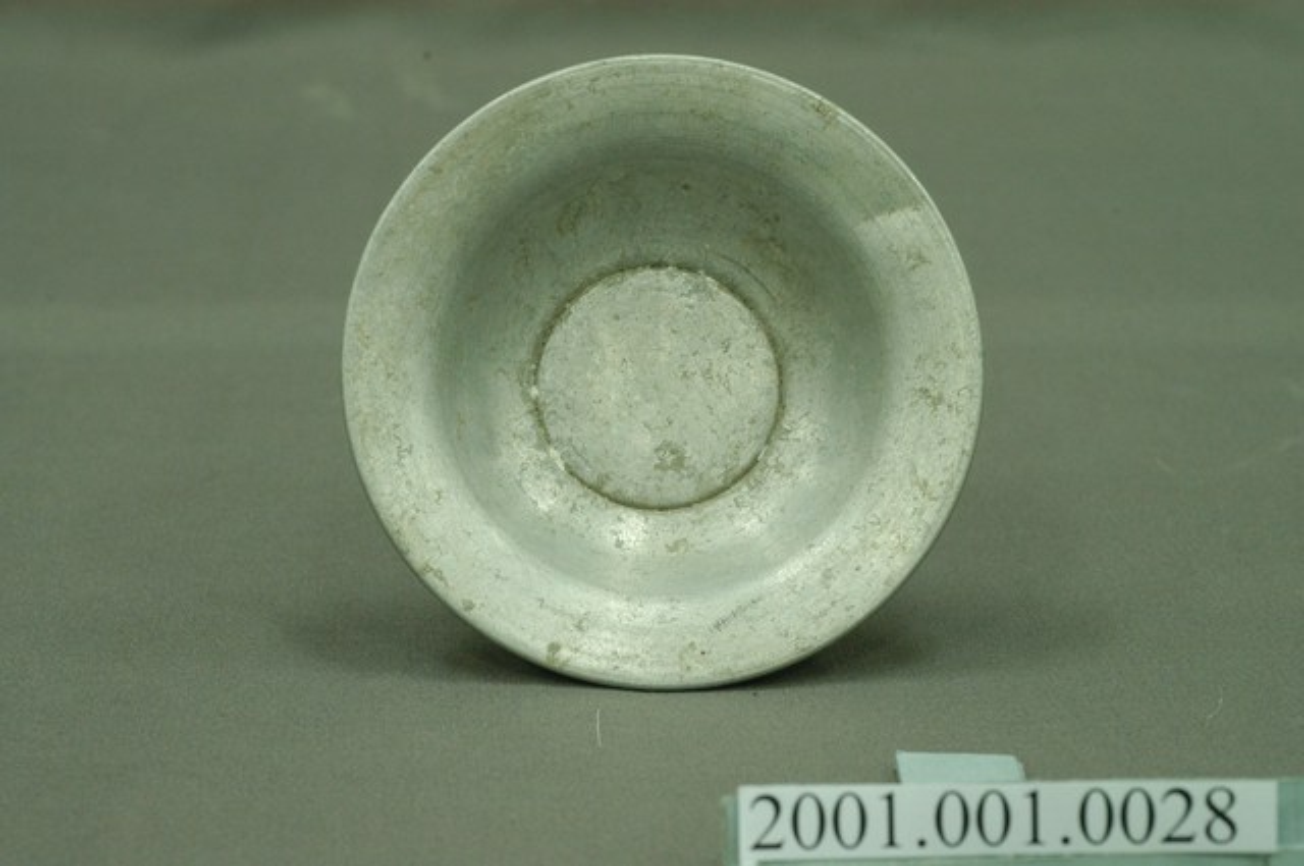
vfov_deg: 15.1
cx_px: 652
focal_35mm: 90
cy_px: 433
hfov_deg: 22.6
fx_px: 3256
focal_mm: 60
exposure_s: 1/20
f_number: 9
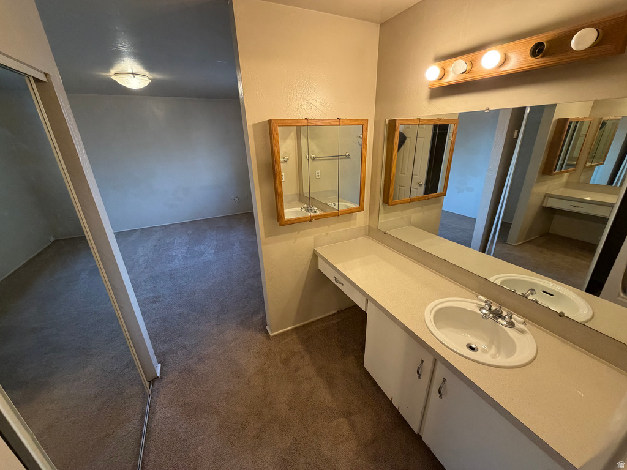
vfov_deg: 85.7
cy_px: 235
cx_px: 314
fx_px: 254
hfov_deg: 102.1
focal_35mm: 14
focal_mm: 2.22
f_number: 2.2
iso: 320
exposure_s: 1/120
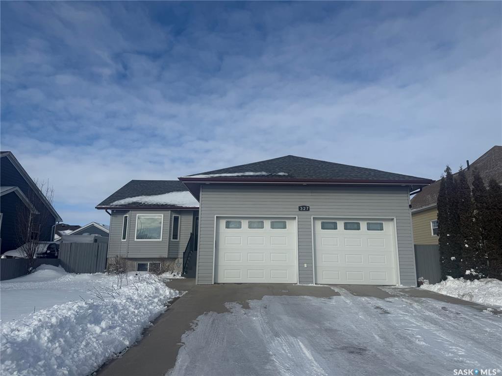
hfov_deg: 71.6
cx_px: 251
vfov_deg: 56.8
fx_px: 348
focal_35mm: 24
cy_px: 188
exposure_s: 1/10309
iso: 80
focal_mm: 6.76
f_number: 1.78
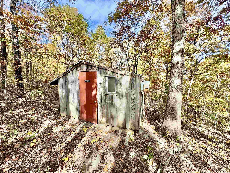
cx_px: 115
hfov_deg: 102.1
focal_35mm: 14
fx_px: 93
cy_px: 86
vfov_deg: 85.7
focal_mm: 2.22
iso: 40
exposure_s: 1/252
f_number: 2.2
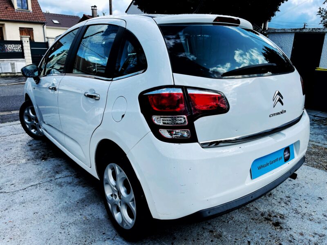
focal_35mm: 25
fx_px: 236
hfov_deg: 69.4
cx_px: 164
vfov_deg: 54.9
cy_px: 122
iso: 32
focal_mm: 5.1
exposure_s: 1/2288
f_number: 1.6
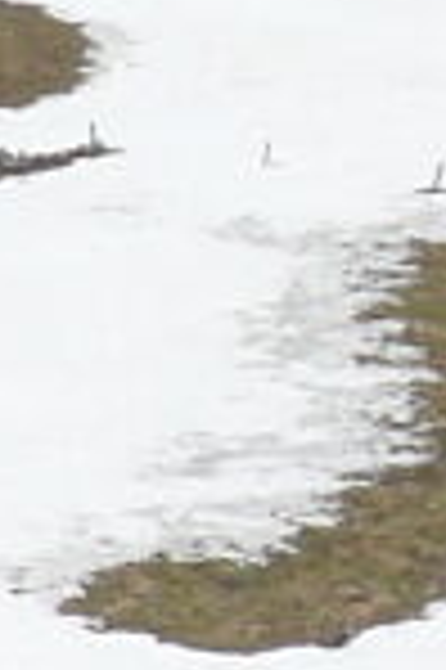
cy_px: 90
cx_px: 3045
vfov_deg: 2.8
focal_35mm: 734
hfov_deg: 1.8
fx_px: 13671
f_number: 7.1
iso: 100
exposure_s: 1/500
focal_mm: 12.2
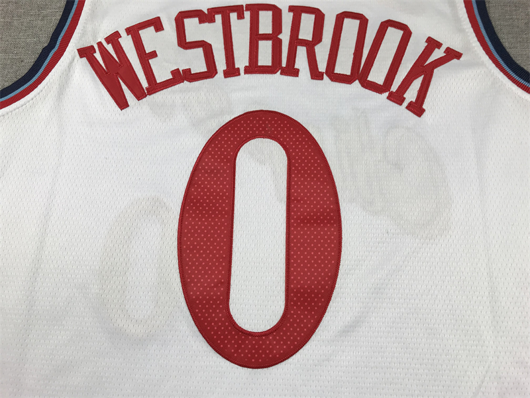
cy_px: 199
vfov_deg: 49.7
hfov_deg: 63.4
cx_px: 265
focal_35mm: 28
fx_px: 429
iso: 20
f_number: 1.8
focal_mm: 3.99
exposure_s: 1/136
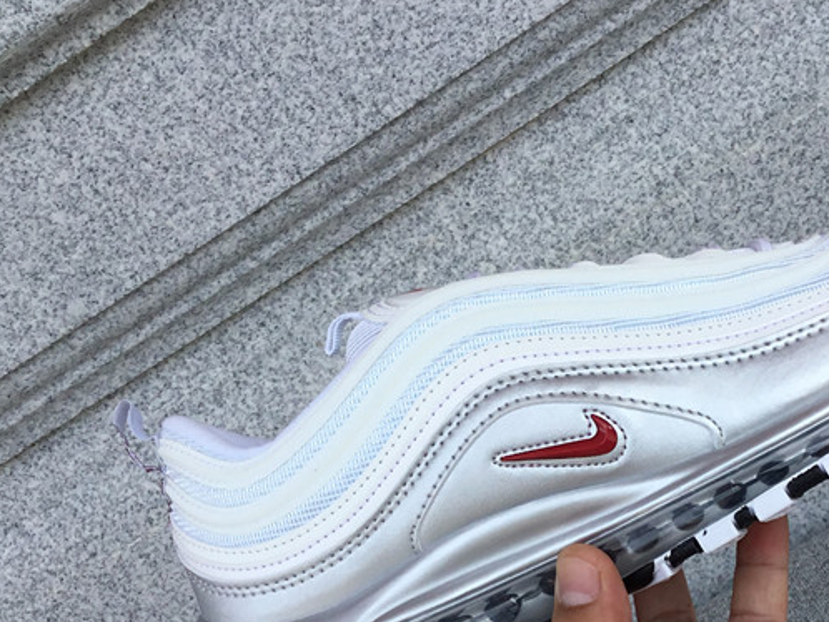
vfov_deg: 25.9
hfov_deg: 33.9
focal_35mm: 56
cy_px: 445
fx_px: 1342
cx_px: 584
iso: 25
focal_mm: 3.3
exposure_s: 1/595
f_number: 2.4
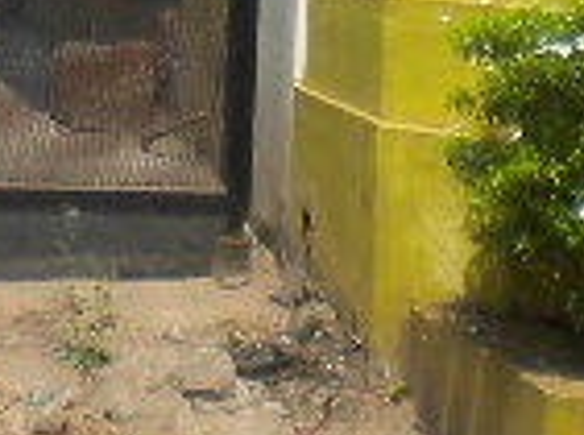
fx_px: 4291
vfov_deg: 5.5
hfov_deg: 7.8
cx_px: 273
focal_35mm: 255
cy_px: -853
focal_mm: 6.3
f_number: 4.6
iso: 113
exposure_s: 1/737
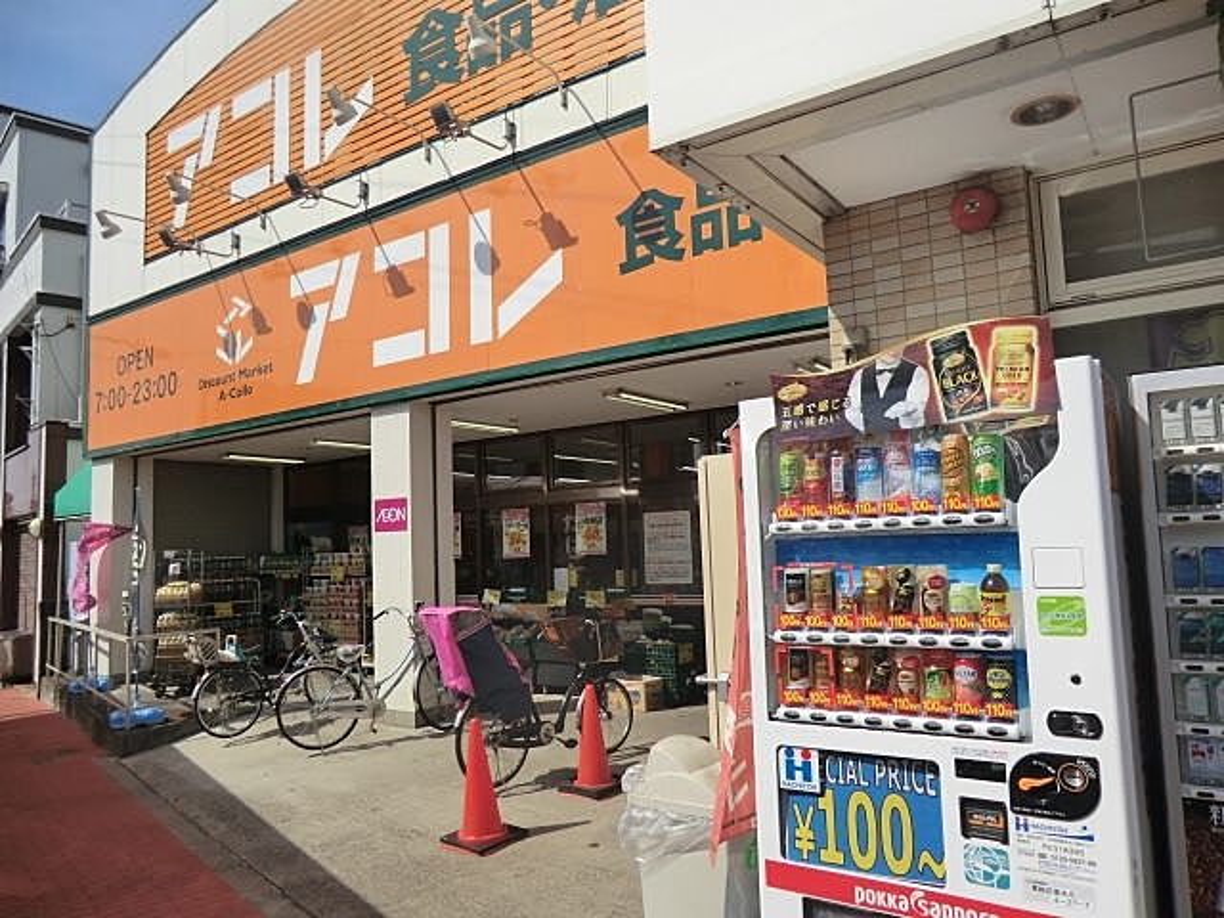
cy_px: 459
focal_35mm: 24
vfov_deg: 56.8
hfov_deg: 71.6
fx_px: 849
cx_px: 612
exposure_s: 1/400
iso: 80
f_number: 7.5
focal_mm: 4.3
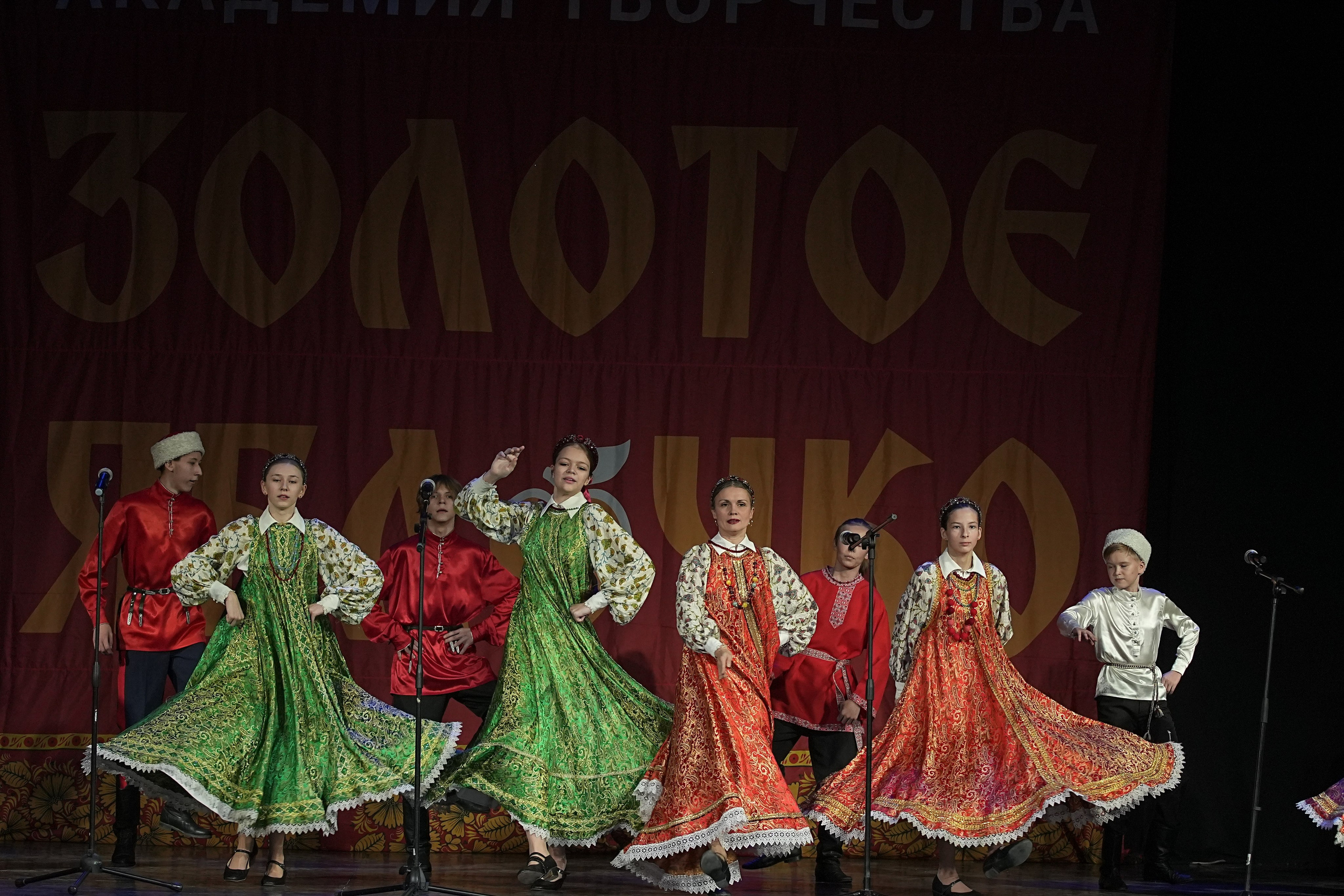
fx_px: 4368
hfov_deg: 17.5
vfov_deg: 11.7
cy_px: 448
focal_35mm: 117
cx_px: 672
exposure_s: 1/400
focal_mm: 78
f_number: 4
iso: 2000
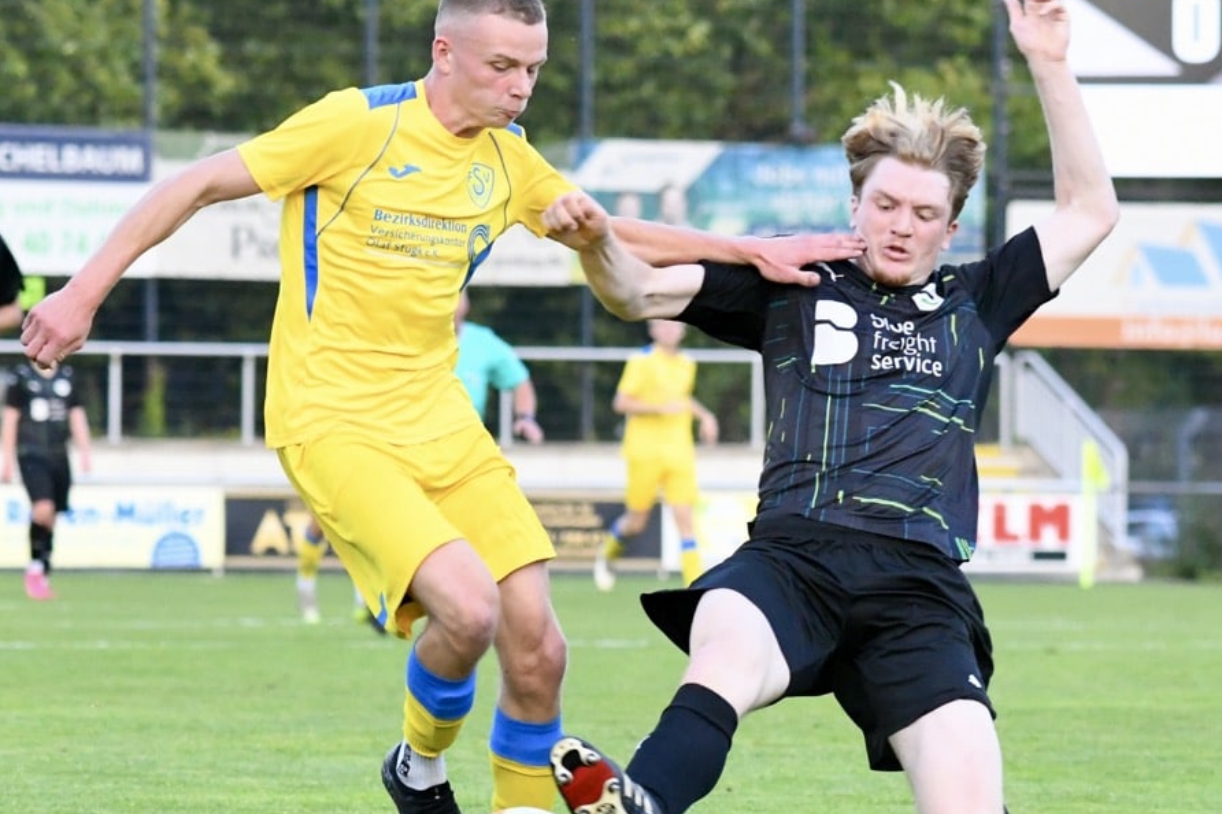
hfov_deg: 10.2
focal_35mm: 201
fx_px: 6820
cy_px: 393
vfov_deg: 6.8
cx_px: 569
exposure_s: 1/1600
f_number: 5
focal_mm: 140
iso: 7200
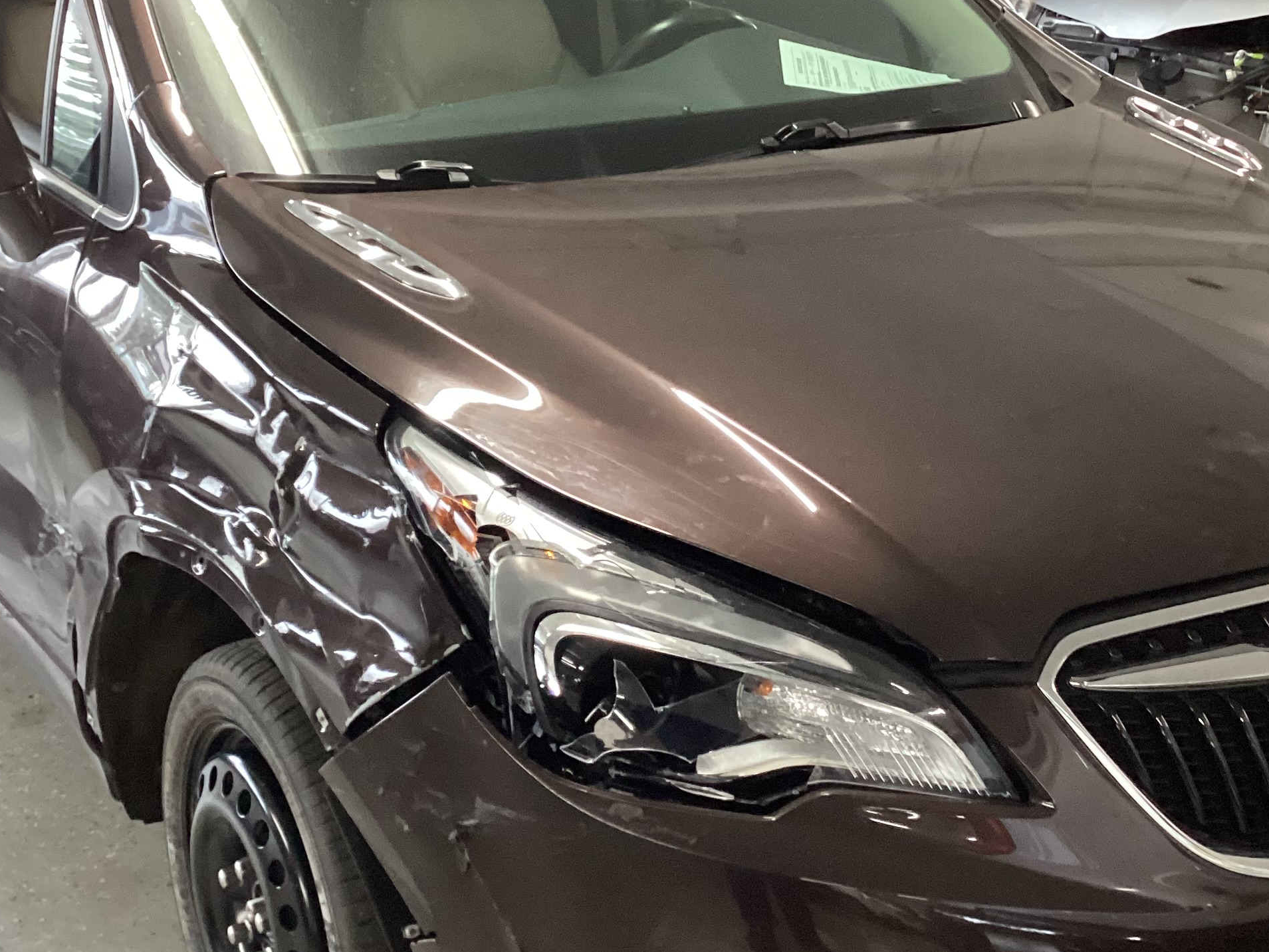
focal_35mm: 53
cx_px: 639
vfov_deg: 27.5
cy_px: 499
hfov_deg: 36.2
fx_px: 1943
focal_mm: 3.3
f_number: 2.4
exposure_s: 1/40
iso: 320
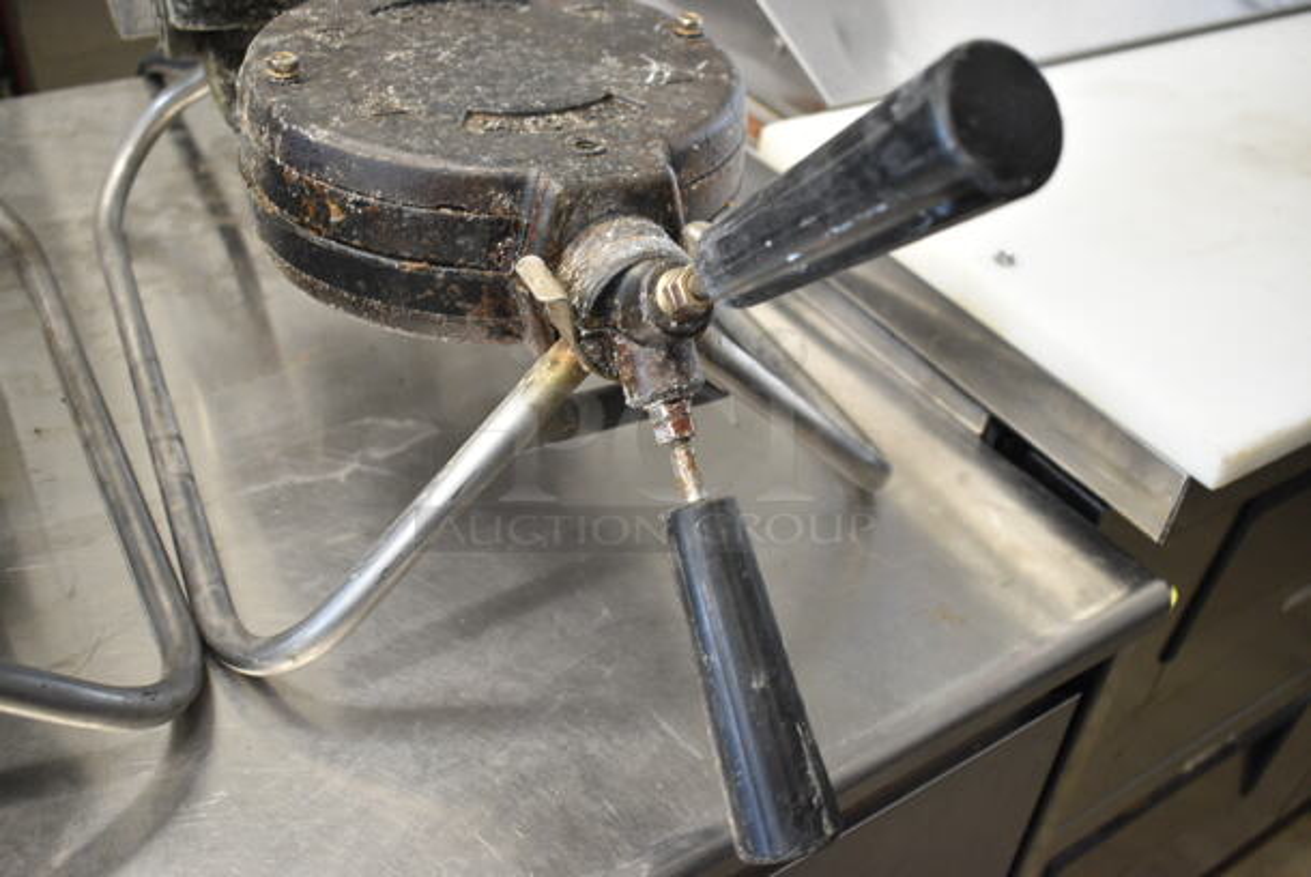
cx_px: 656
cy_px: 438
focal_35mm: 34
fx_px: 1258
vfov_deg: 38.4
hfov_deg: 55.1
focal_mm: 23
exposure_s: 1/40
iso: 900
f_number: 3.8
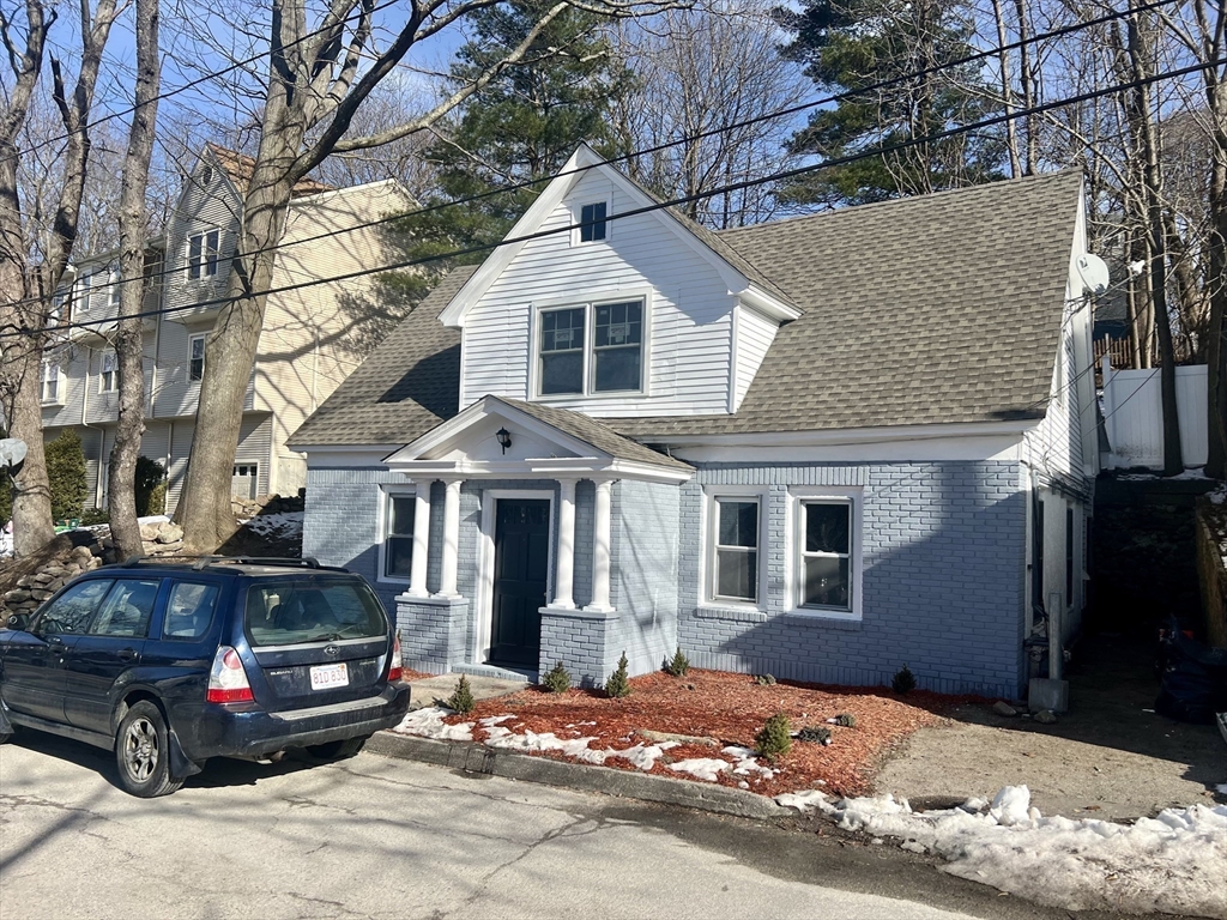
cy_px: 460
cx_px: 614
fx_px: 922
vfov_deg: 53.1
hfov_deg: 67.3
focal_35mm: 26
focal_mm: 5.7
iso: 50
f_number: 1.5
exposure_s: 1/3968
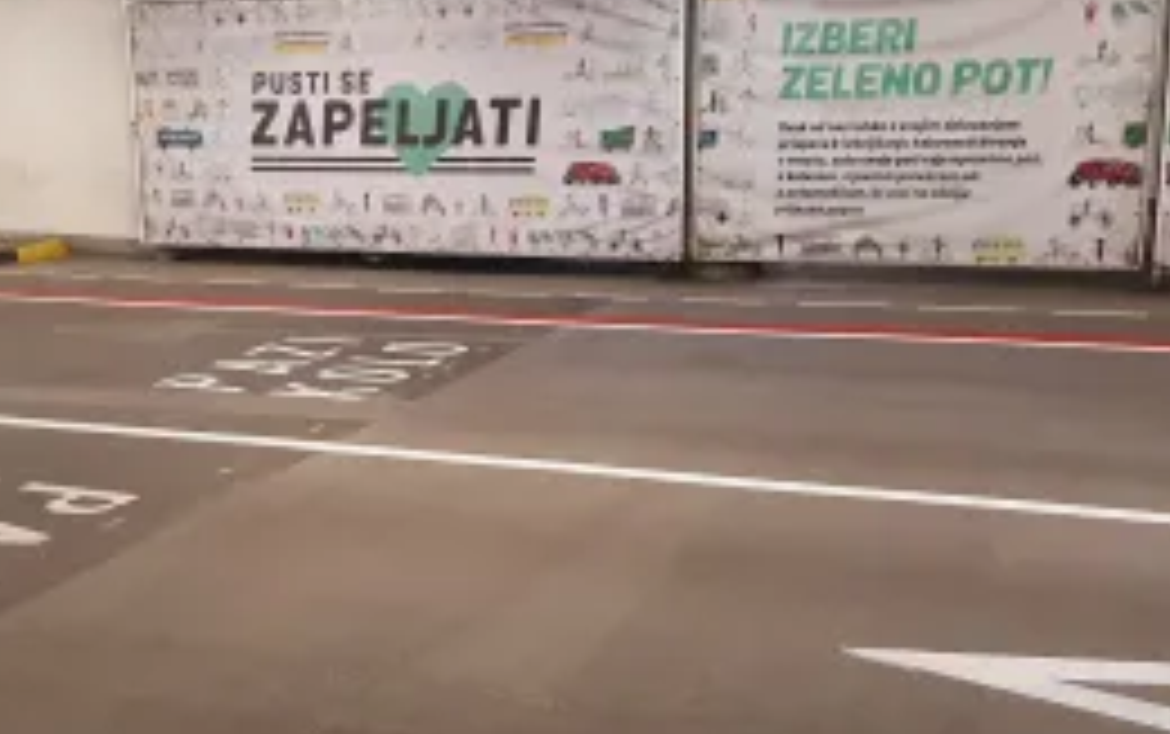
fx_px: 1404
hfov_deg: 45.0
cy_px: 387
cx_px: 468
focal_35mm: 44
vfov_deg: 29.3
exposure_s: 1/50
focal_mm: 3.93
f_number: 1.7
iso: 100
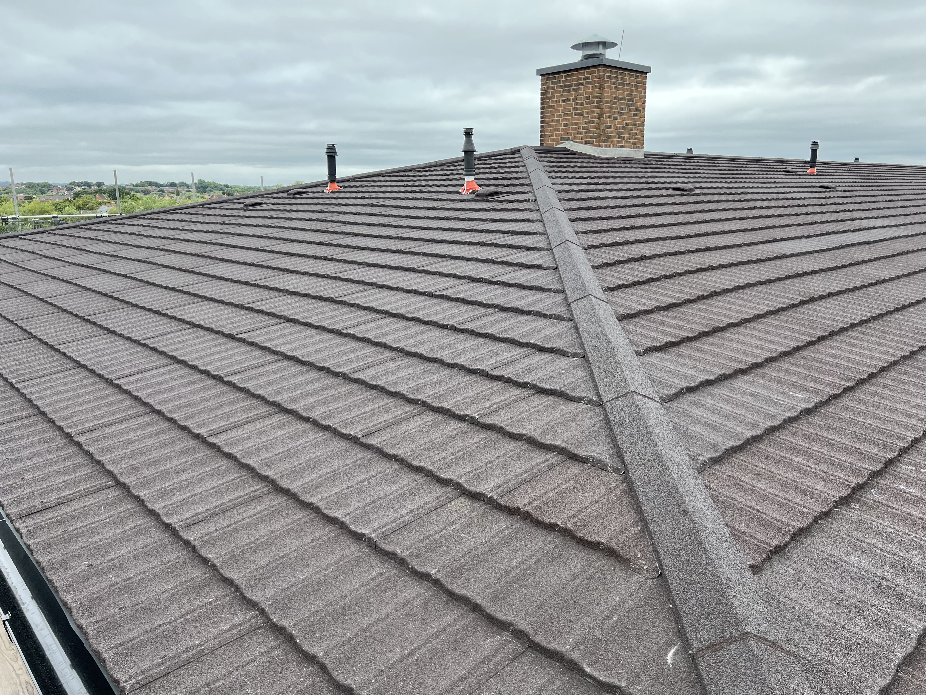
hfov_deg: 67.3
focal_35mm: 26
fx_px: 696
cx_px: 463
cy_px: 348
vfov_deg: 53.1
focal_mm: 5.7
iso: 50
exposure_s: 1/414
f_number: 1.5
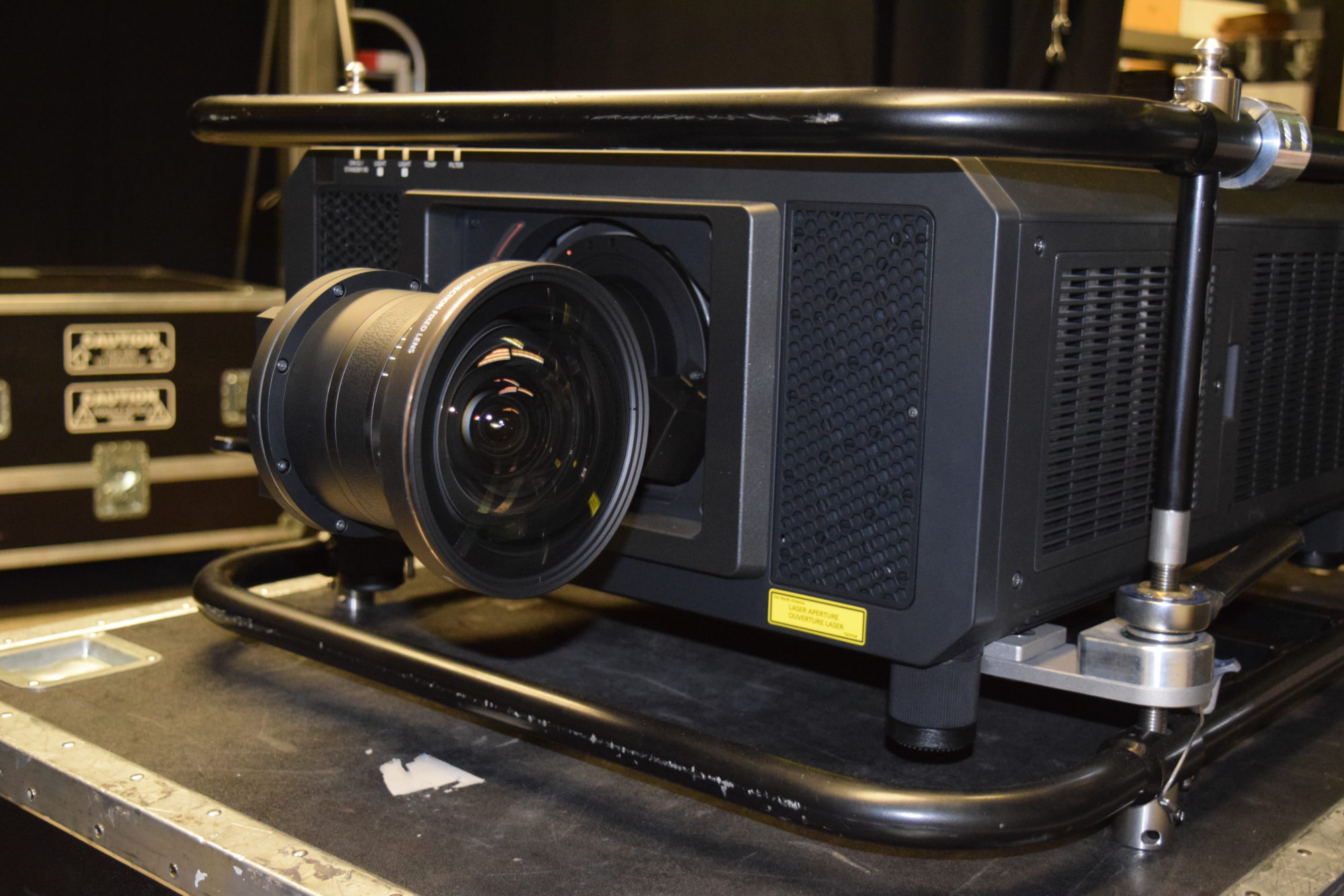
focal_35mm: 45
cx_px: 672
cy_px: 448
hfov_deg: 43.6
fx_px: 1680
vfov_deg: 29.9
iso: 3200
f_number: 4.2
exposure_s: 1/60
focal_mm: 30
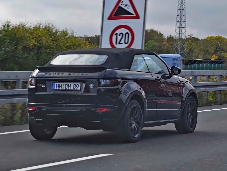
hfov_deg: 23.0
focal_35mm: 85
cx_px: 114
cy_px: 86
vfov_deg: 17.4
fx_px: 558
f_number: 2.3
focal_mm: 22.5
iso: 100
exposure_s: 1/400
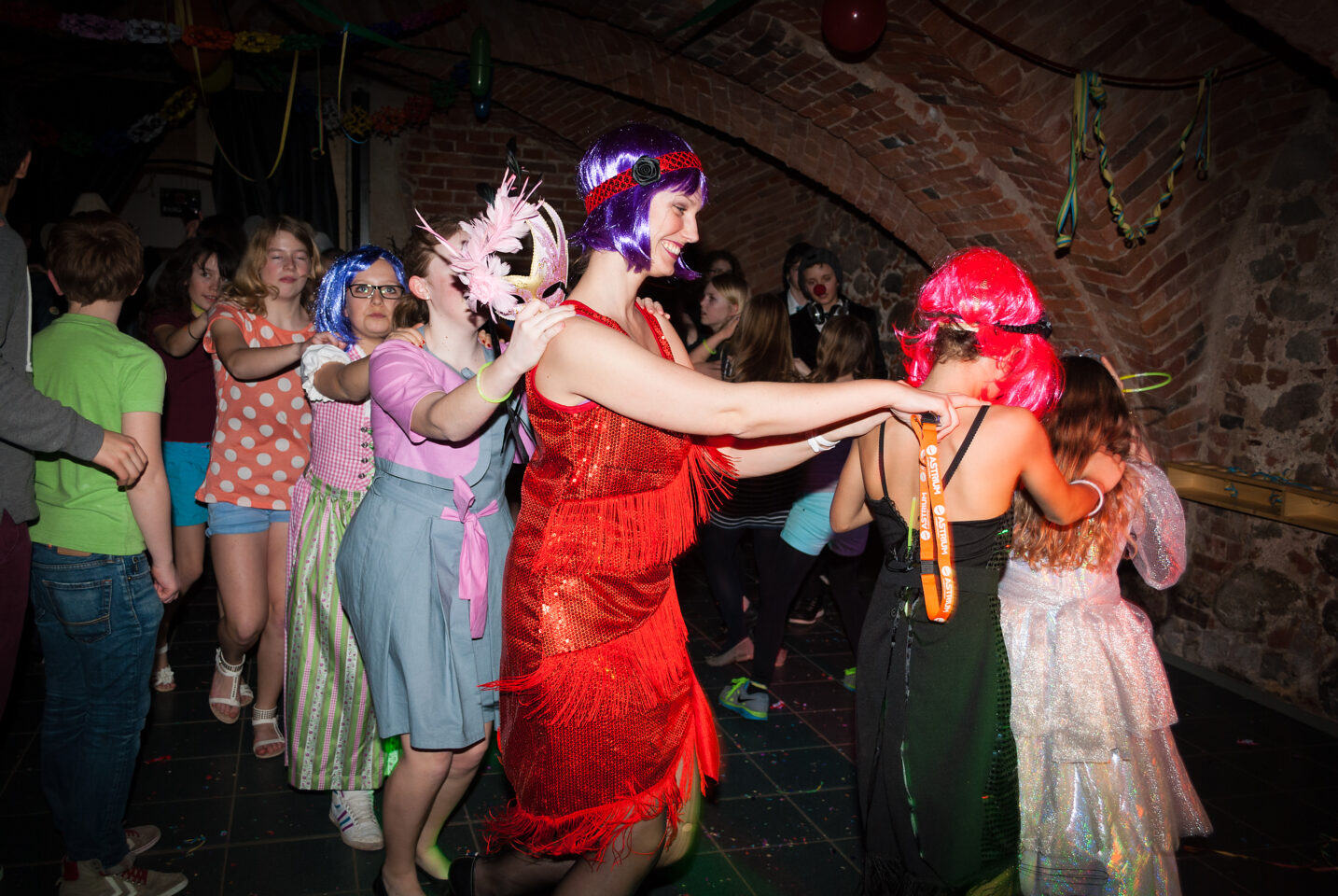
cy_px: 448
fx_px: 1228
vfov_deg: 40.1
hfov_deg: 57.2
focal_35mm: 33
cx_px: 669
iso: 100
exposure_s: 1/60
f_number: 4
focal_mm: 22
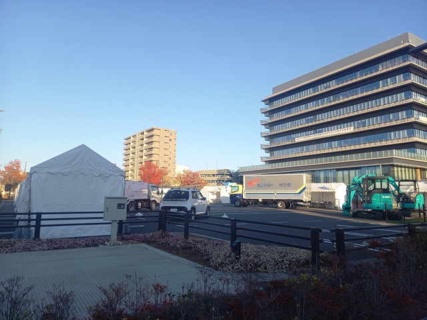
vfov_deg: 54.9
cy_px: 160
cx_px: 214
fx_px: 308
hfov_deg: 69.4
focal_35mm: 25
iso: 50
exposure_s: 1/421
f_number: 1.8
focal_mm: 4.65
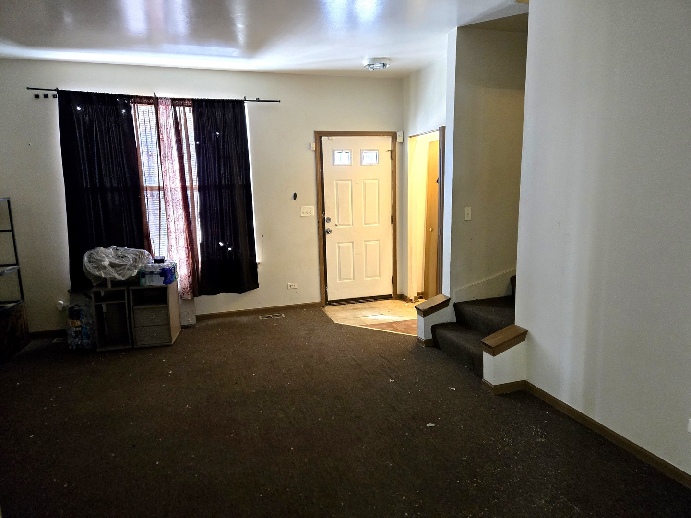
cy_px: 259
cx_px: 346
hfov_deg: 73.9
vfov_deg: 58.9
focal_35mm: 23
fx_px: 459
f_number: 1.8
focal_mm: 5.4
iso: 1000
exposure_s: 1/120
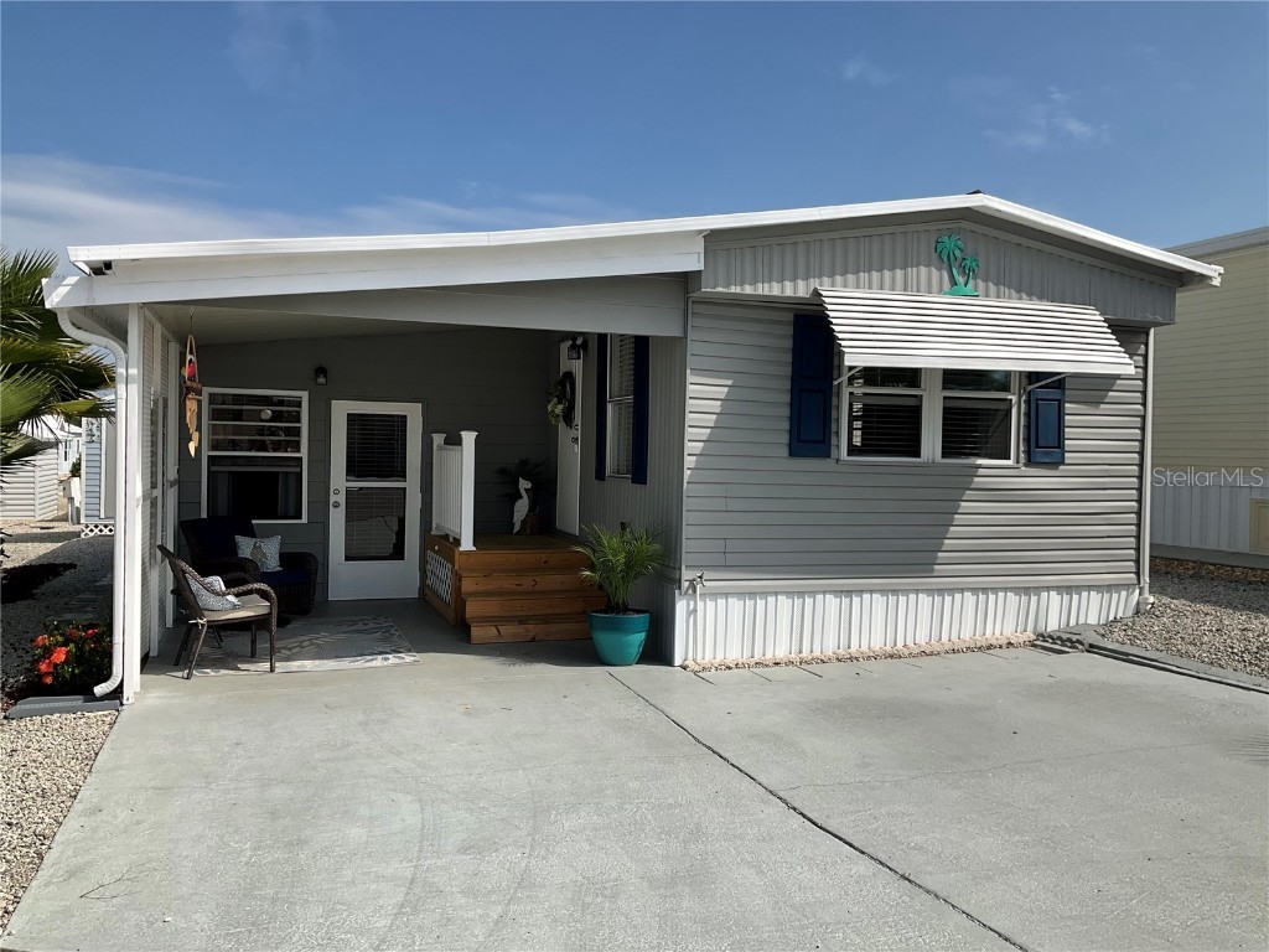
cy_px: 476
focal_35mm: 29
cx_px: 634
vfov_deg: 48.2
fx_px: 1063
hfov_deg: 61.7
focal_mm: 3
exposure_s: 1/2801
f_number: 1.8
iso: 25
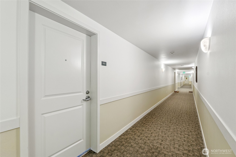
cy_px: 78
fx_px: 98
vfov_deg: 77.3
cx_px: 118
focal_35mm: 15
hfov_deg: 100.4
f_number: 9
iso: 250
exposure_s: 1.3
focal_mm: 10
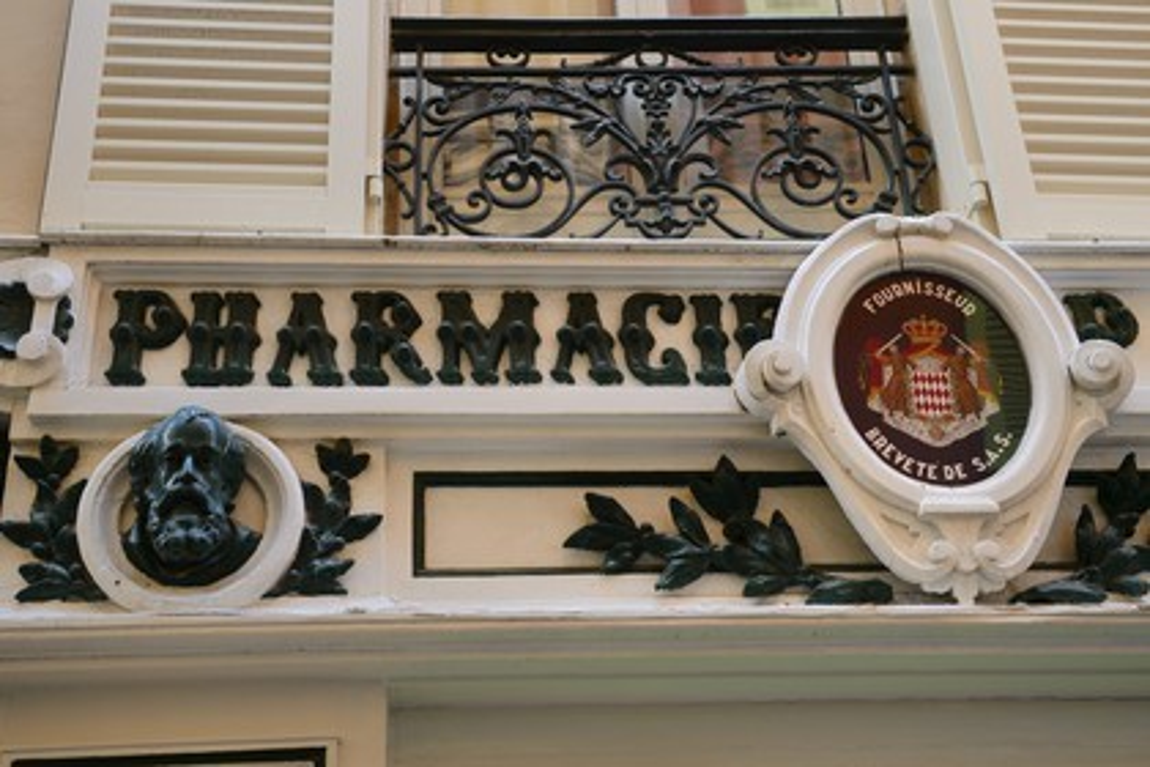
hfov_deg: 41.1
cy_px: 384
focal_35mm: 48
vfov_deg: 28.1
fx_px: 1533
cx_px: 575
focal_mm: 48
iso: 200
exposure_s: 1/160
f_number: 4.5
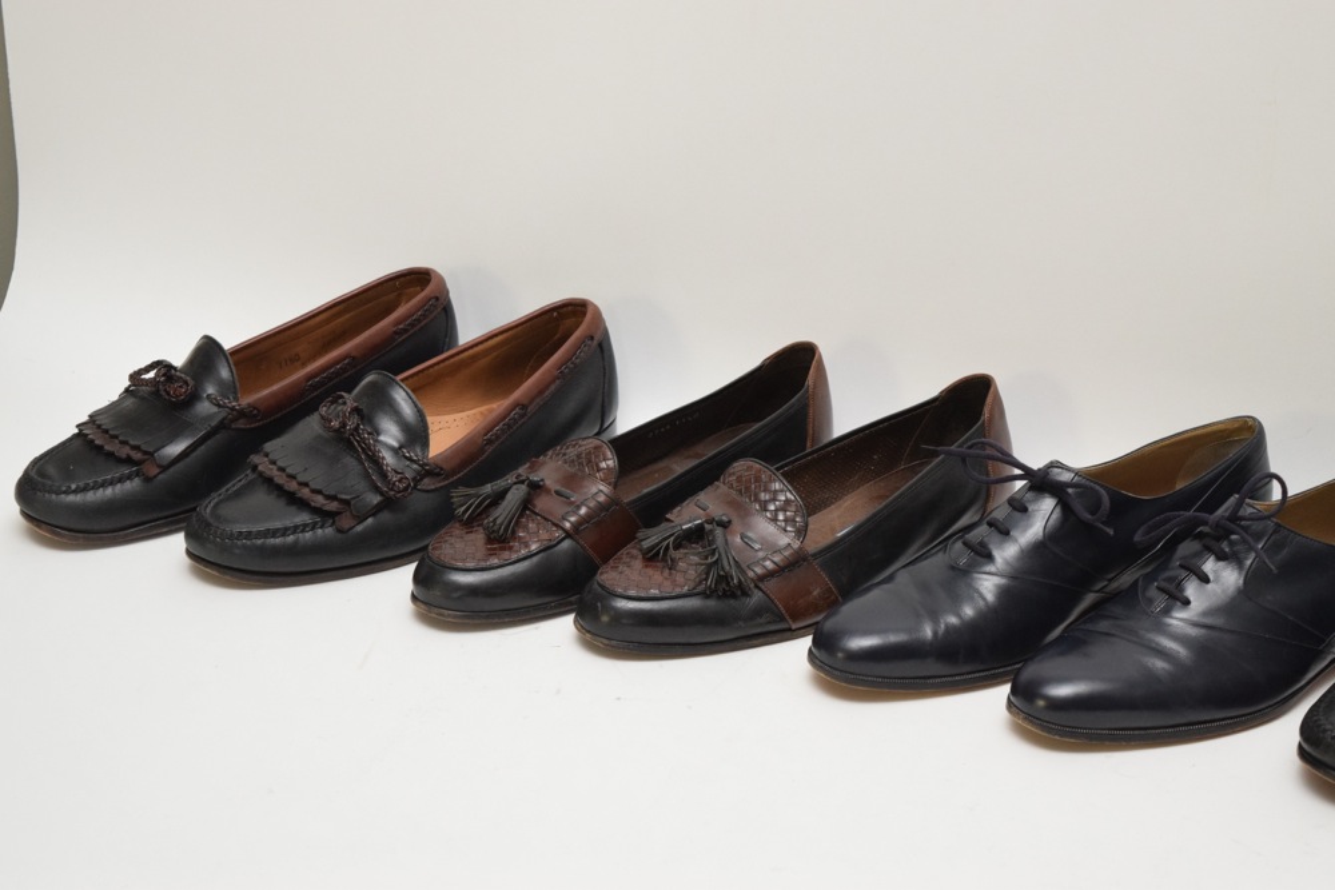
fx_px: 3060
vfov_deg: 16.6
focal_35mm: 82
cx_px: 668
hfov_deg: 24.6
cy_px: 445
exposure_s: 1/60
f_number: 5.6
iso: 1800
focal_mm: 55
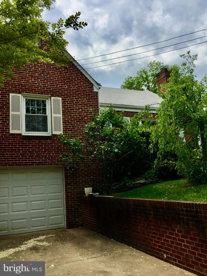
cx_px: 104
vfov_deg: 61.7
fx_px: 231
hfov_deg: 48.2
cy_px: 138
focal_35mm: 29
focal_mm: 4.15
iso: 32
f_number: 2.2
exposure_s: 1/3049
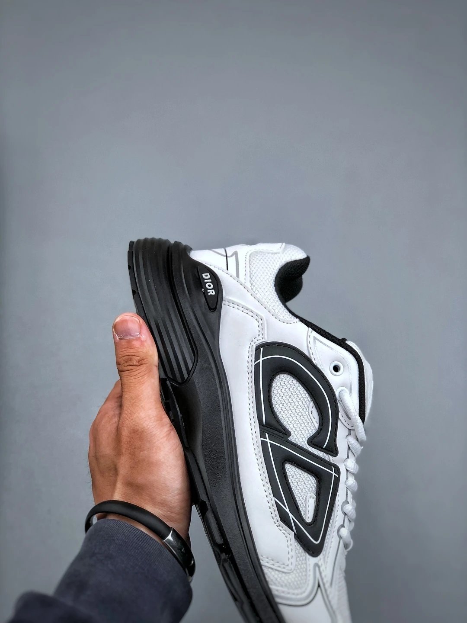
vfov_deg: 33.8
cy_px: 312
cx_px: 234
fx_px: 1025
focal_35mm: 57
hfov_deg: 25.7
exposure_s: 1/100
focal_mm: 6.6
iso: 40
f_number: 2.8
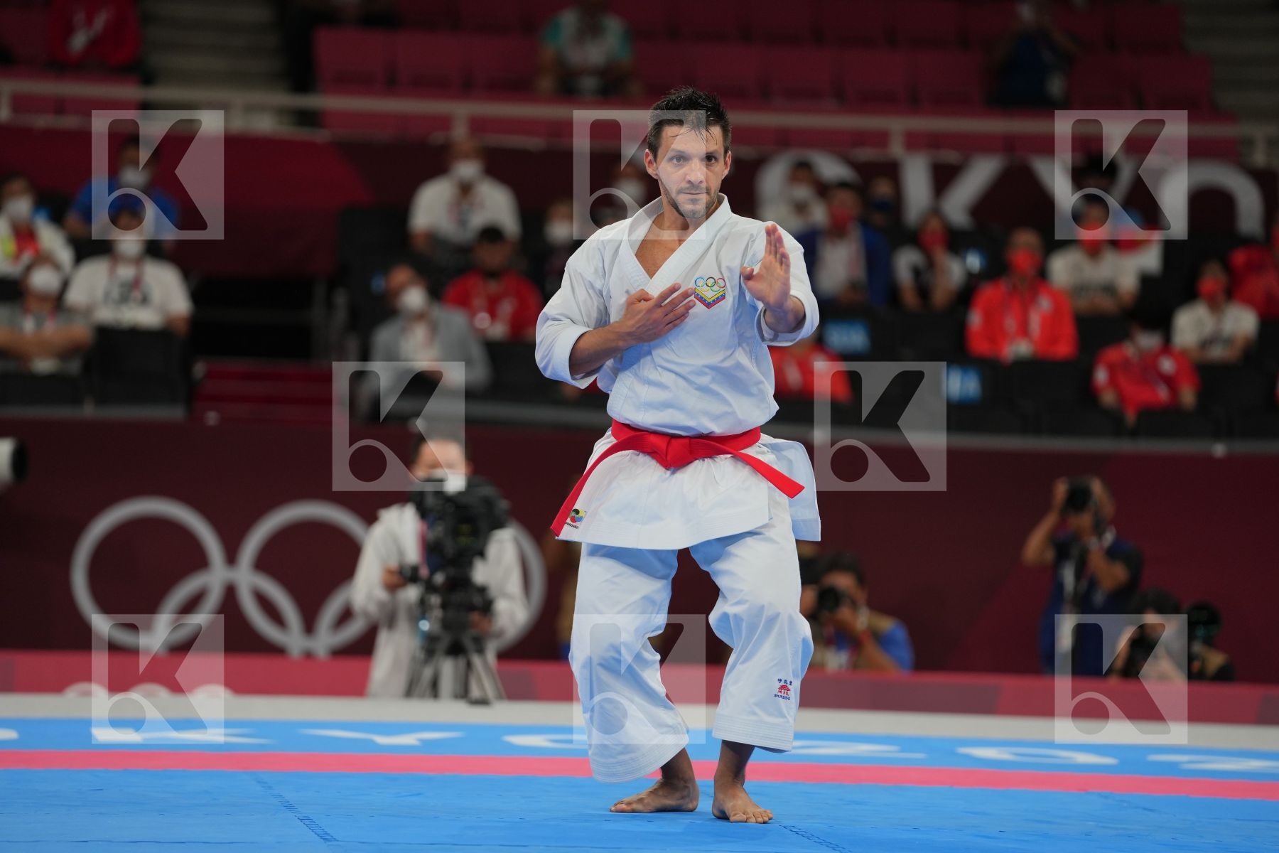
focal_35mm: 186
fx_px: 6608
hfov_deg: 11.1
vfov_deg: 7.4
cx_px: 640
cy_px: 426
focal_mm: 186
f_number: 2.8
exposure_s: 1/1000
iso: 500
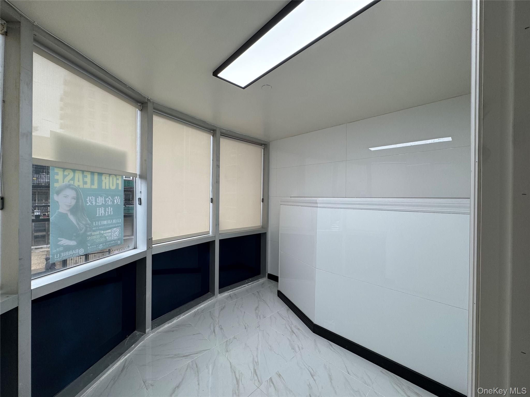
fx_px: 214
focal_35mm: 14
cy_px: 198
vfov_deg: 85.7
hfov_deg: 102.1
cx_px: 265
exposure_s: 1/120
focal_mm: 2.22
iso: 80
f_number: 2.2
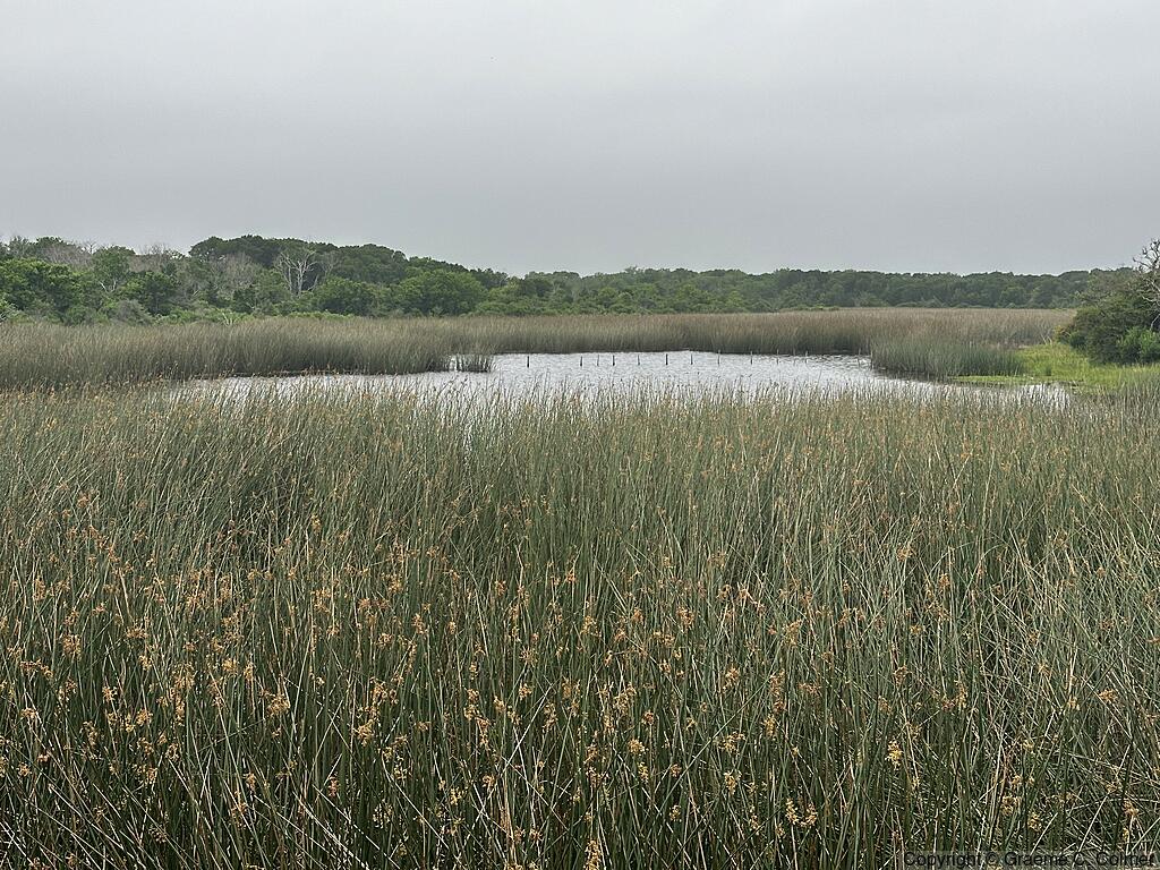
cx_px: 580
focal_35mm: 48
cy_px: 435
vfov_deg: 30.3
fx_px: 1609
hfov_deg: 39.7
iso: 64
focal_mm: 6.86
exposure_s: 1/389
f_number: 1.78
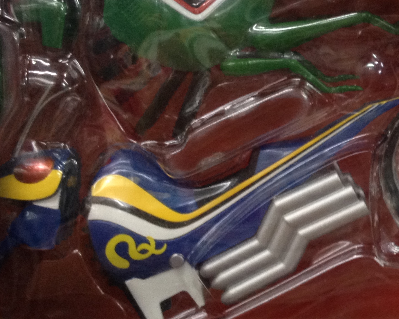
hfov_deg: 20.6
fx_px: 1063
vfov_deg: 17.1
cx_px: 388
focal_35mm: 90
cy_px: 136
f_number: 2.4
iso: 160
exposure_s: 1/20
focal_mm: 4.28
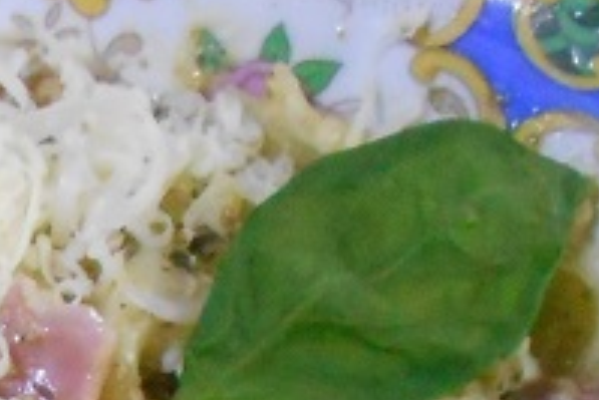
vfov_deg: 8.5
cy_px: 1134
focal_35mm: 139
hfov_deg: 14.0
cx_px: -226
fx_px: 2314
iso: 800
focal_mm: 4.6
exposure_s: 1/80
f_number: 3.2
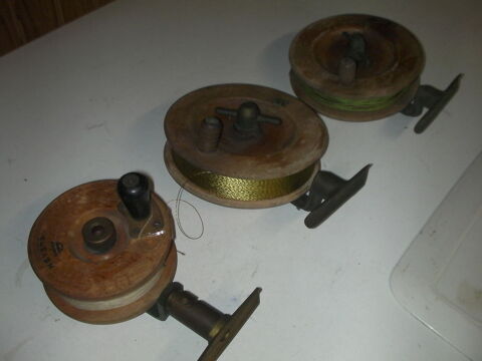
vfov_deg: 37.7
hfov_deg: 49.0
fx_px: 529
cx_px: 241
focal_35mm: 38
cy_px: 180
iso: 200
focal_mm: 6.3
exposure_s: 1/30
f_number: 5.6
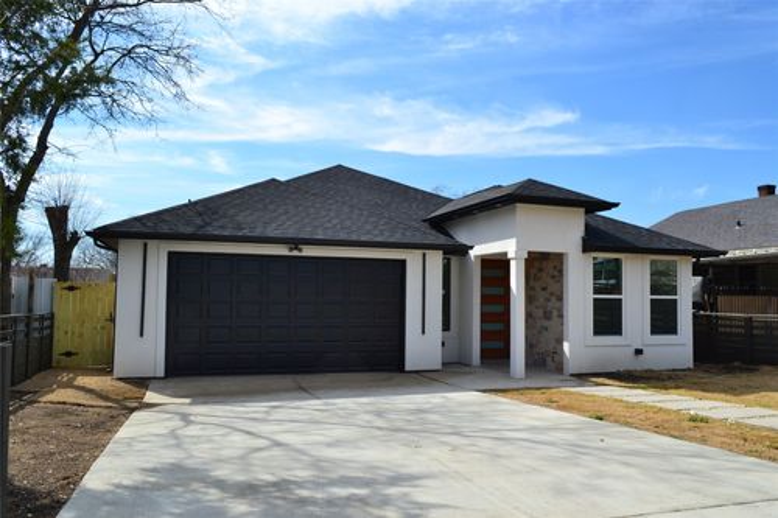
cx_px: 389
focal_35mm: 27
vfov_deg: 47.9
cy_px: 259
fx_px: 583
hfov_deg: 67.4
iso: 360
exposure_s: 1/500
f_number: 11
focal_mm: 18
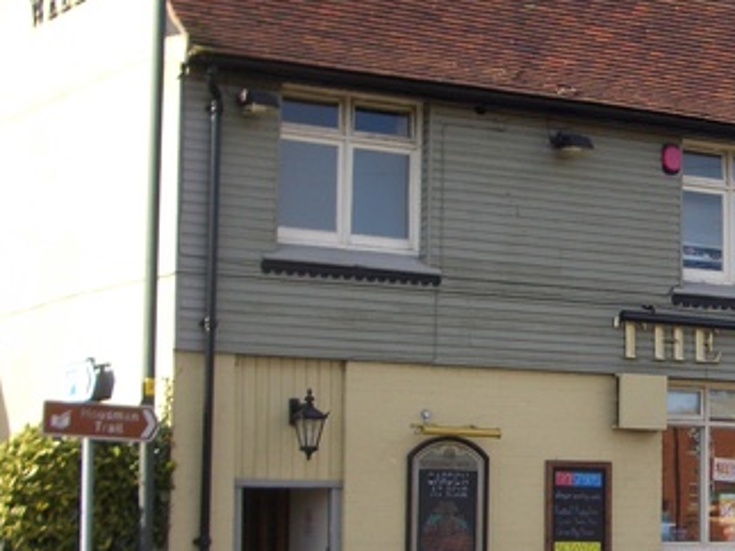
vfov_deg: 15.2
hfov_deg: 19.7
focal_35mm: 97
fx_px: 2059
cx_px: 721
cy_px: 339
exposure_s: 1/320
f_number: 3.1
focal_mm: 8.2
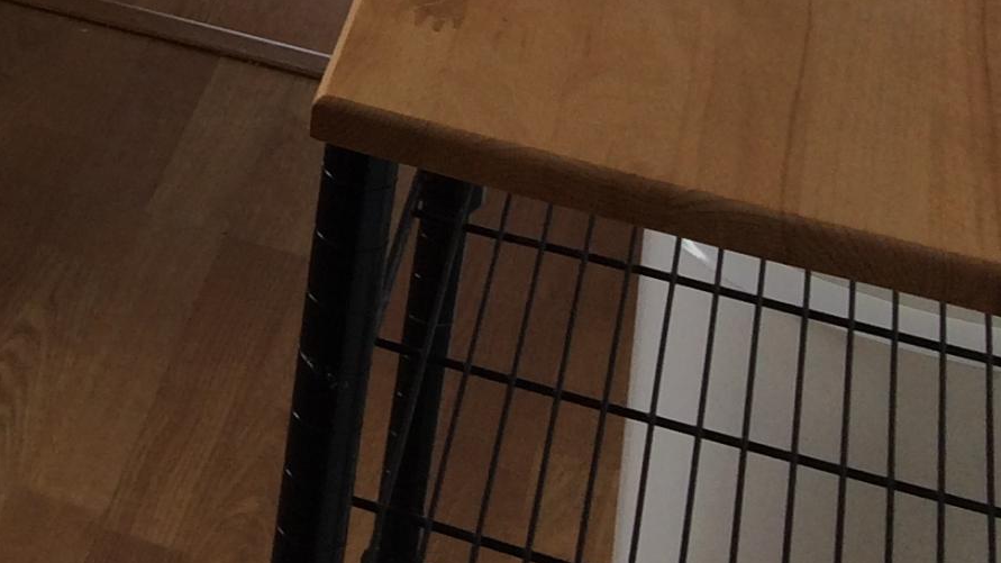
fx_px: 2919
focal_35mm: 110
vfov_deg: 10.2
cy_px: -539
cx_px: -494
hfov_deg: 17.5
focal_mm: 4.12
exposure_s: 1/120
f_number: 2.2
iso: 50
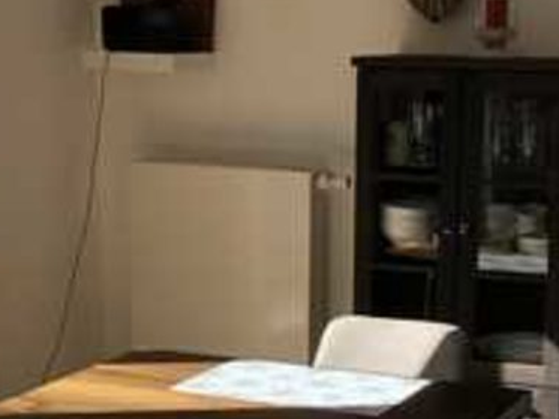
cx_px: 357
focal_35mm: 90
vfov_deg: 16.4
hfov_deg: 21.7
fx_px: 1454
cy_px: 301
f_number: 1.8
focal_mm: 4
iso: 20
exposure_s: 1/340
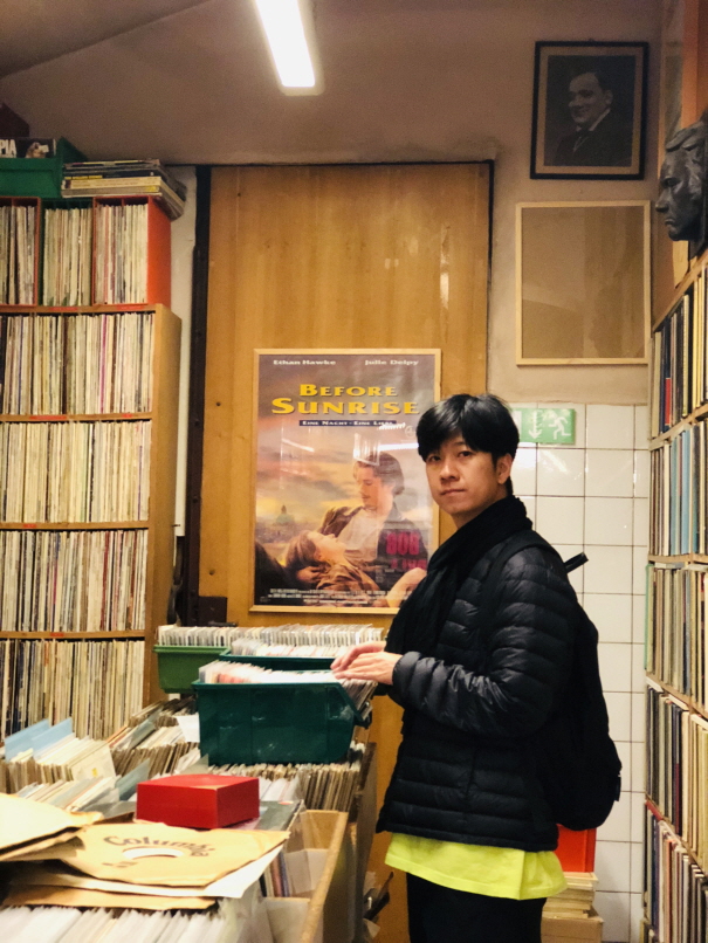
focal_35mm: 57
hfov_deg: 25.7
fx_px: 1554
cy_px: 472
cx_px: 354
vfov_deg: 33.8
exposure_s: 1/33
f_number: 2.8
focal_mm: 6.6
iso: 640
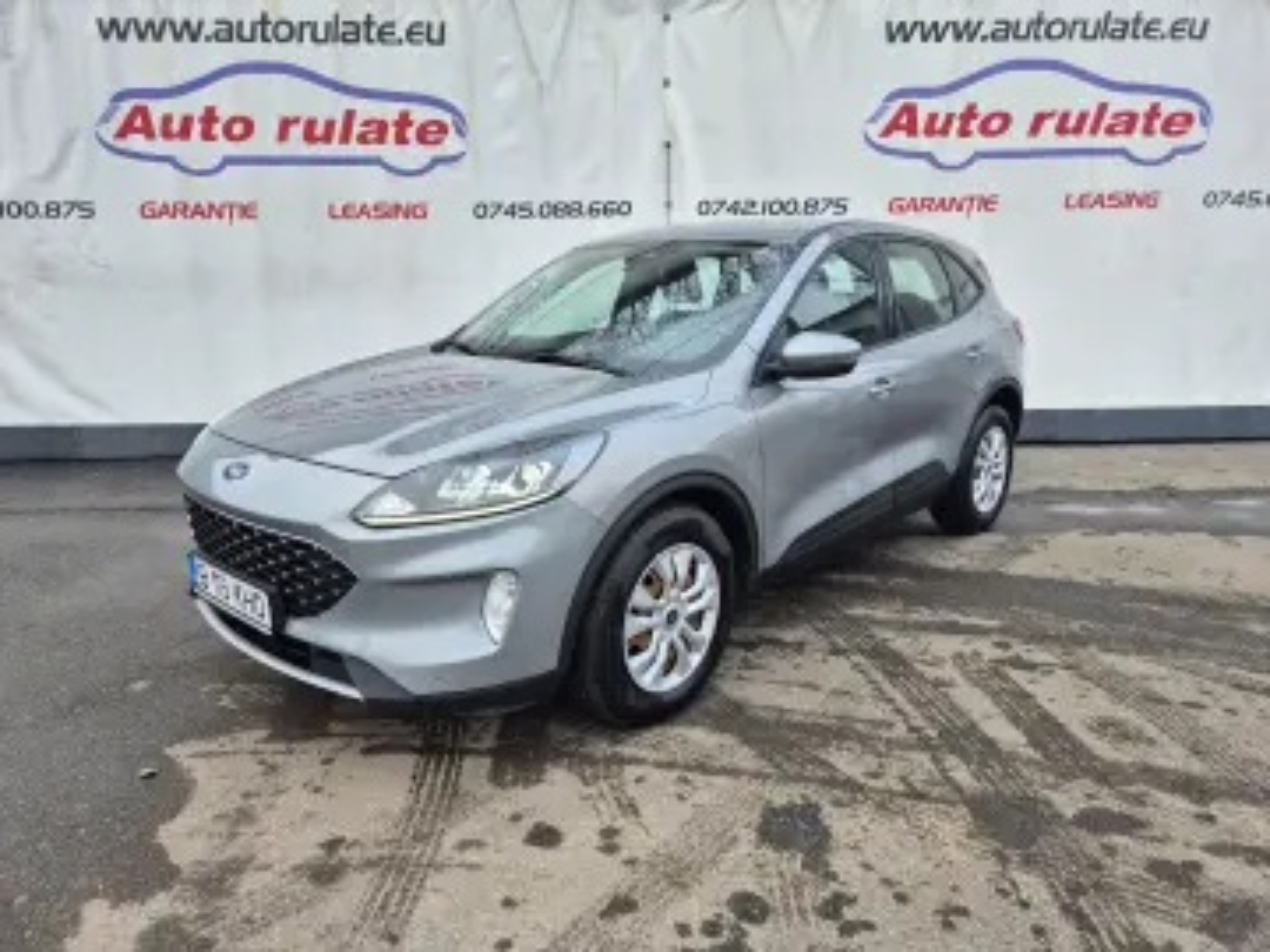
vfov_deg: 58.9
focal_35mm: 23
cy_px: 476
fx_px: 844
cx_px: 635
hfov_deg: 73.9
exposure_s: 1/50
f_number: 1.8
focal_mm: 5.4
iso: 32
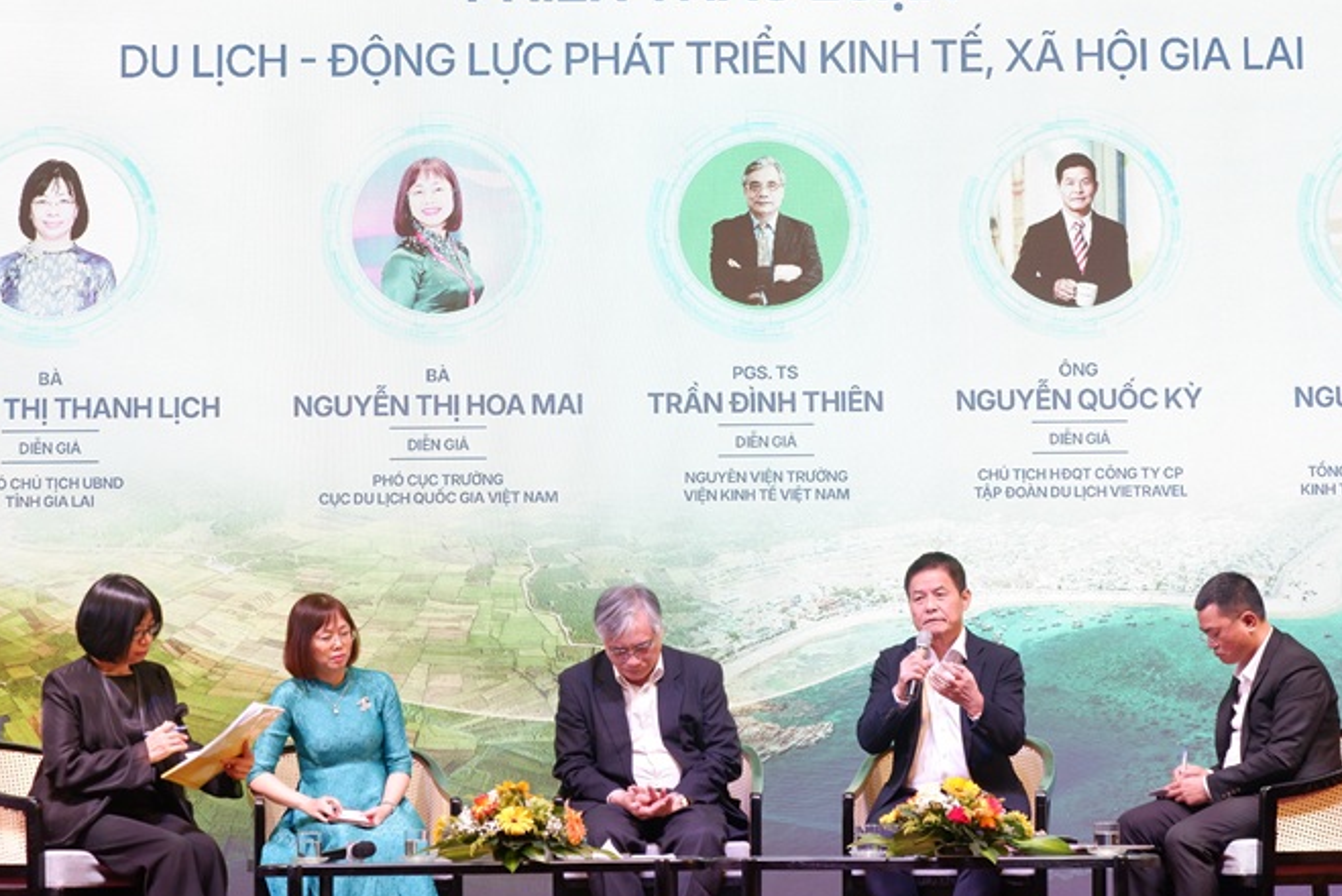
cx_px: 764
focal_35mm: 91
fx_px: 3394
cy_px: 491
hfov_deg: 22.4
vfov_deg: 15.0
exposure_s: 1/150
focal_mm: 50
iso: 1000
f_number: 4.5
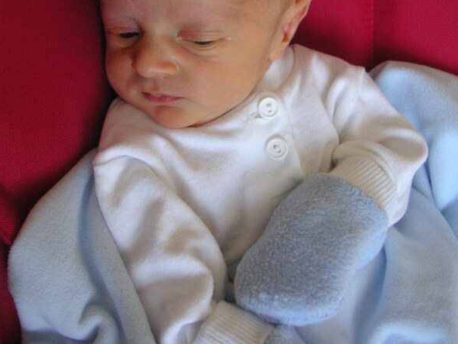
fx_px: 662
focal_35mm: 50
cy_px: 54
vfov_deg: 28.3
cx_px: 228
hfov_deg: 38.2
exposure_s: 1/30
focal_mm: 6.1
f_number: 2.8
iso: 100
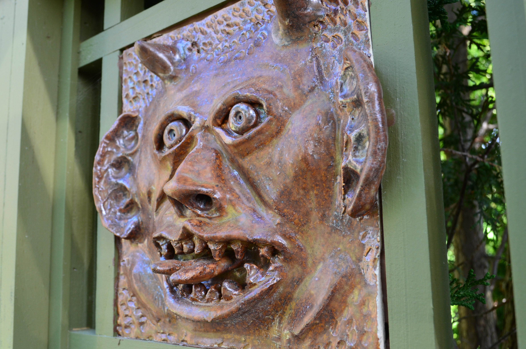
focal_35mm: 39
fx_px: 569
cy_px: 174
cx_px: 263
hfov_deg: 49.6
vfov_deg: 34.1
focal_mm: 26
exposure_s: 1/25
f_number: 9
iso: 400
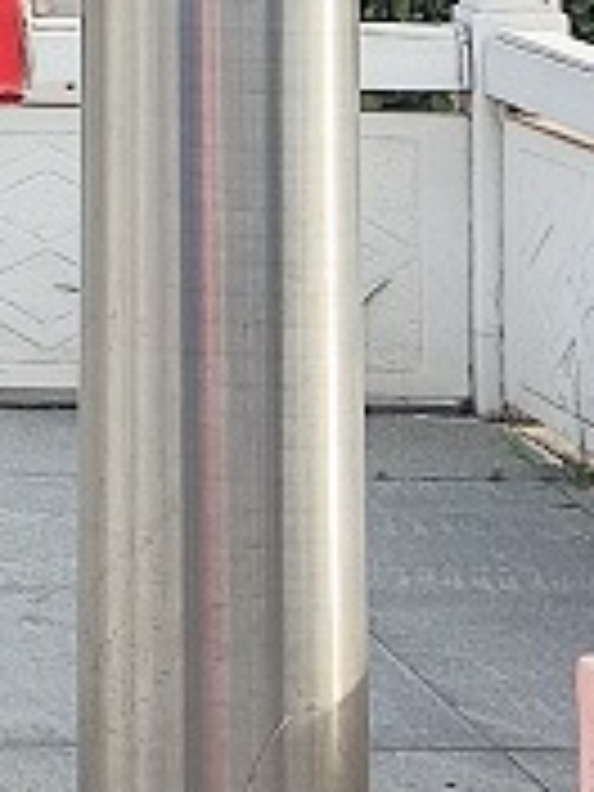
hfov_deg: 6.9
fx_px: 4713
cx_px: -698
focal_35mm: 206
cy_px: -922
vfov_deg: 8.9
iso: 50
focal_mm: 4.71
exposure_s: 1/346
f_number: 1.79
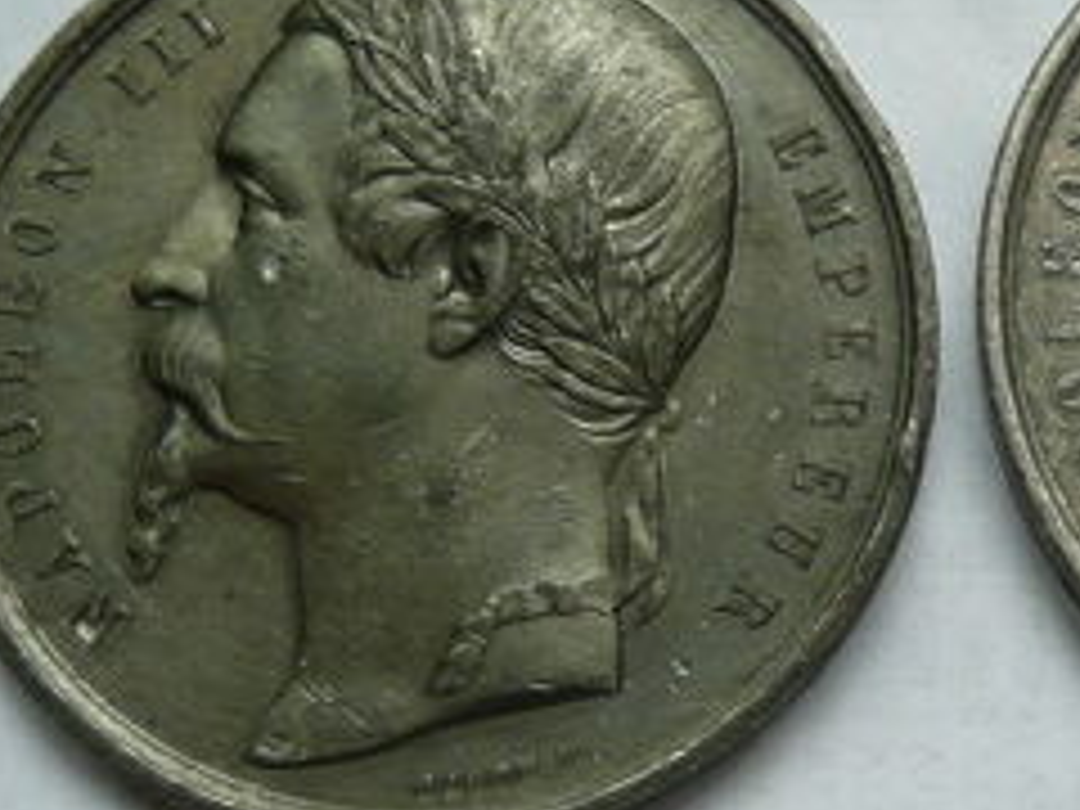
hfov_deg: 26.2
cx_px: 954
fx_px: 2246
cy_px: 396
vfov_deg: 20.4
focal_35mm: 72
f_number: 3.4
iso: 100
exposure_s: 1/50
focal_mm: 4.9
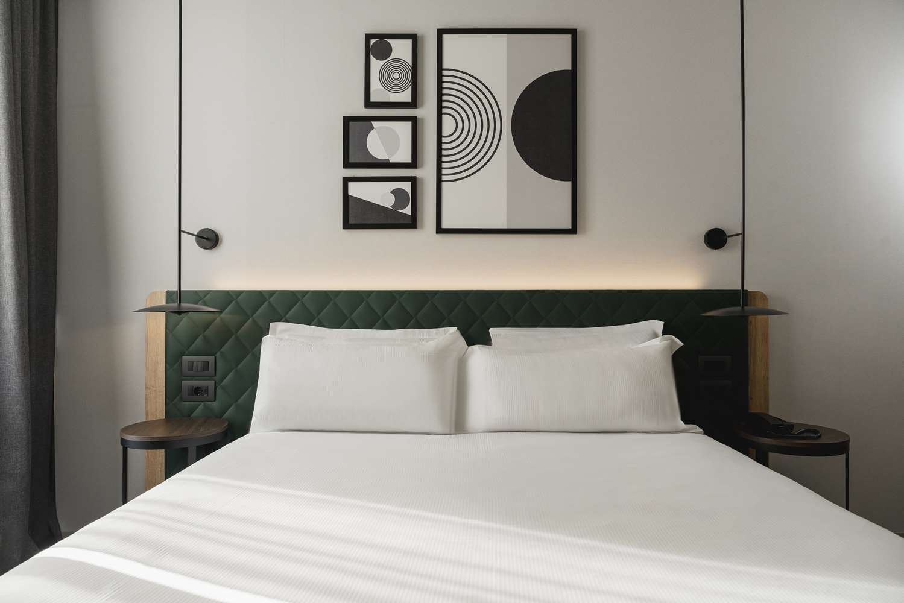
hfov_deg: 73.7
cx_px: 452
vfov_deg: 53.2
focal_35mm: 24
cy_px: 302
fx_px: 603
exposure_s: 1/100
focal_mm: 24
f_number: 6.3
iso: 250
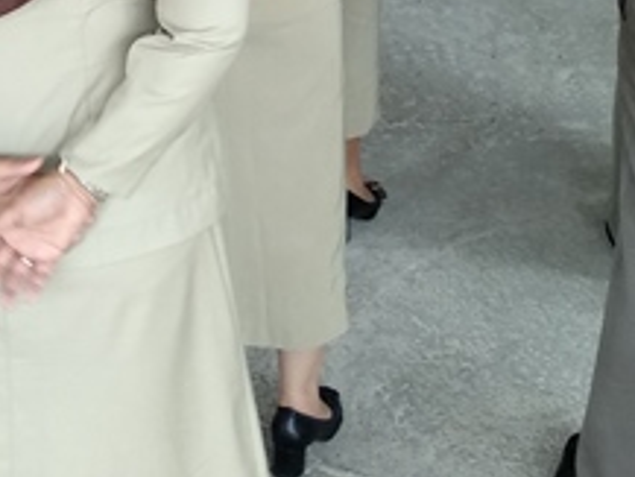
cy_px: -281
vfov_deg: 14.2
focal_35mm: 96
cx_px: 372
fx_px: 1762
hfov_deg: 20.4
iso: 250
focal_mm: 3.81
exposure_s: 1/50
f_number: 2.2
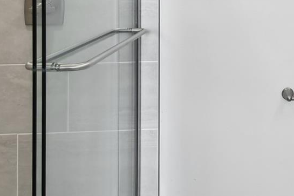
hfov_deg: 41.0
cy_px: -9
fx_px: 359
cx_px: 266
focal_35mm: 44
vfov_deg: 28.3
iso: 100
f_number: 7.1
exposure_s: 1/10
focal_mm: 10
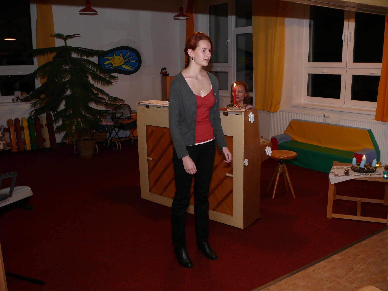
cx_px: 194
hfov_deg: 52.6
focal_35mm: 35
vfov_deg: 40.7
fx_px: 392
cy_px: 146
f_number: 2.8
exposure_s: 1/40
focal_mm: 7.4
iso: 200
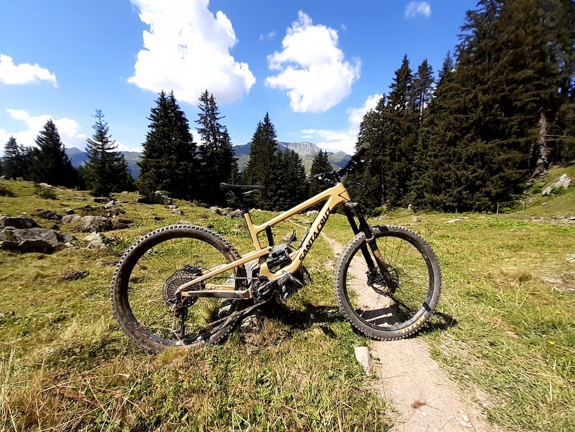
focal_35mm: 13
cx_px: 288
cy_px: 216
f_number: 2.2
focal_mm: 1.13
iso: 40
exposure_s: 1/1010
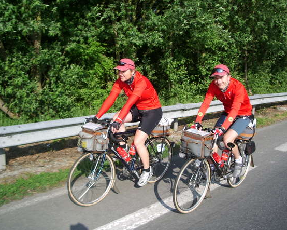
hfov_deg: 49.1
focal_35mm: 37
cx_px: 153
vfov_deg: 40.1
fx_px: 314
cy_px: 116
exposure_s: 1/250
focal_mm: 5.8
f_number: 4.3
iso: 50
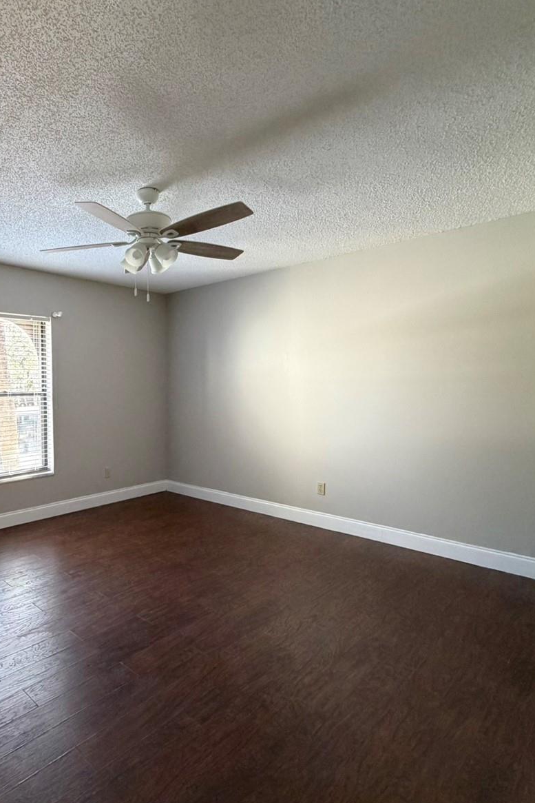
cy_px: 398
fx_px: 446
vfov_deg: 84.0
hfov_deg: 57.7
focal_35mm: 20
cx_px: 114
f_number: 2.2
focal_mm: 2.22
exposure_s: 1/60
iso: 400
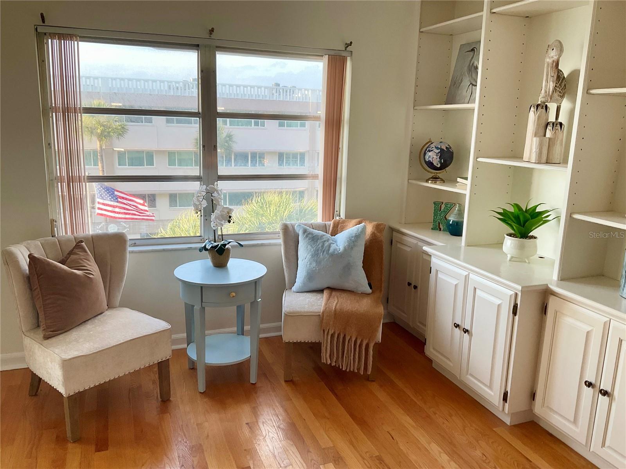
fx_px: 524
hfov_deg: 61.7
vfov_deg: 48.2
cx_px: 313
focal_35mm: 29
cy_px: 234
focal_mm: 3
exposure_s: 1/120
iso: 25
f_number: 1.8
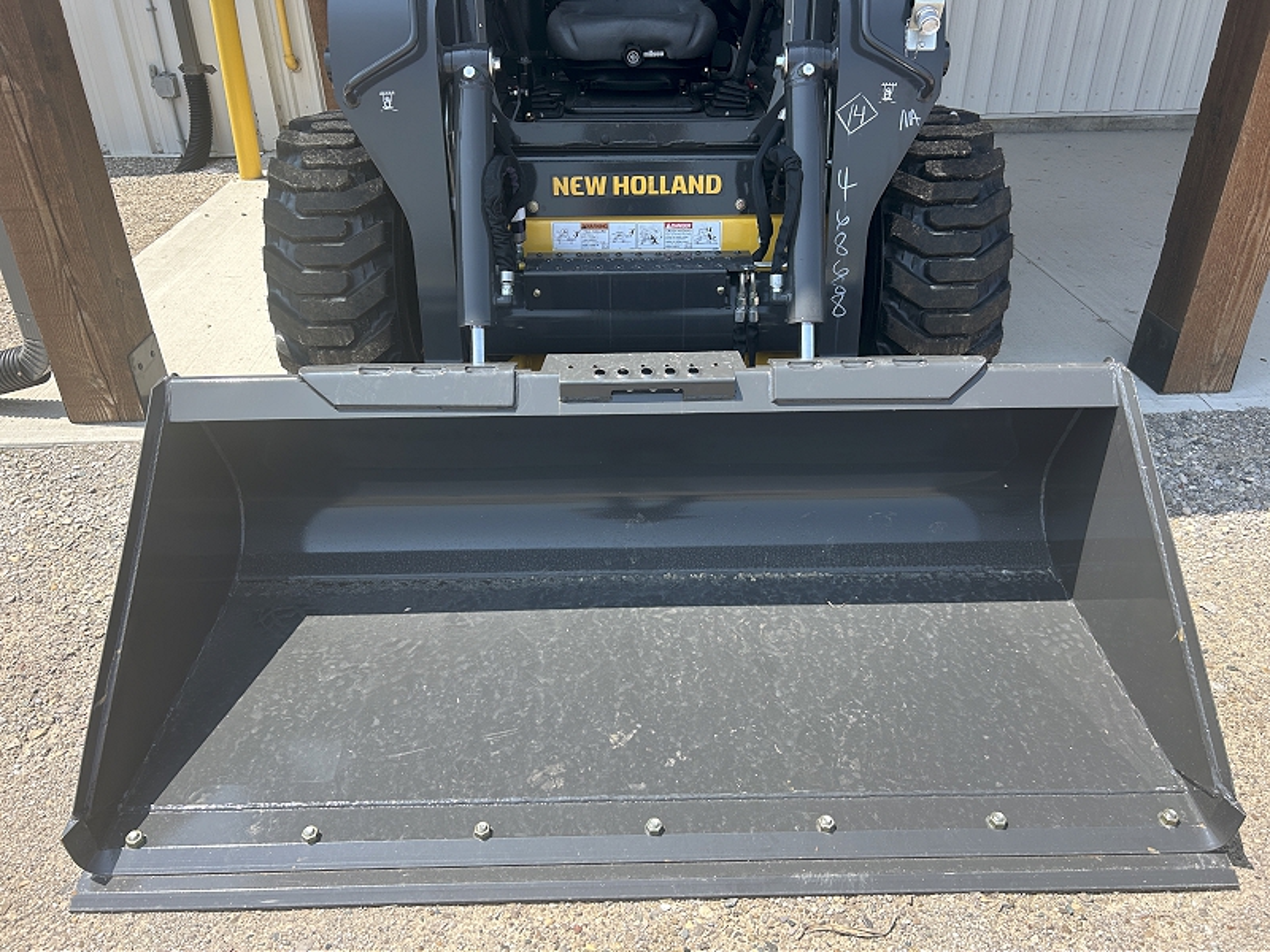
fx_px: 954
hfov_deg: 67.3
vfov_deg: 53.1
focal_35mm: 26
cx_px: 635
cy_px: 476
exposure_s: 1/1449
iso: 50
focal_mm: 5.7
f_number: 1.5
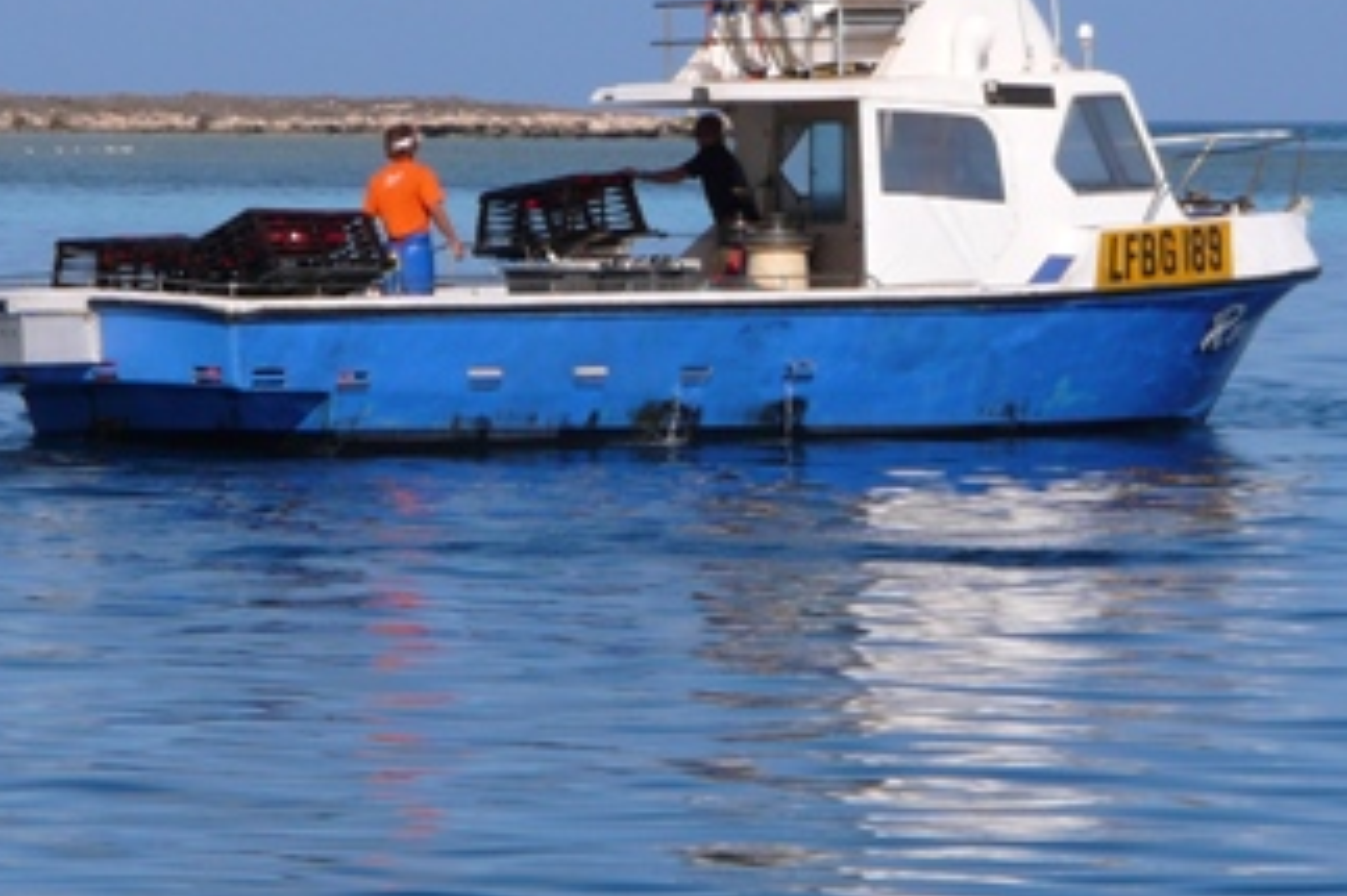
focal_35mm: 285
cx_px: 580
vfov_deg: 4.8
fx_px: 10658
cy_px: 265
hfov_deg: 7.2
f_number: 7.1
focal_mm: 26.3
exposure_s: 1/500
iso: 80
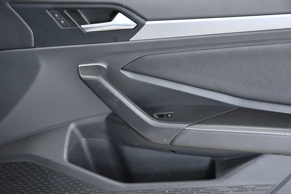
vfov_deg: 18.2
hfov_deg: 27.0
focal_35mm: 75
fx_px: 606
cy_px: 97
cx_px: 146
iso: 2500
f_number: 5
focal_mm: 50
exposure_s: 1/100
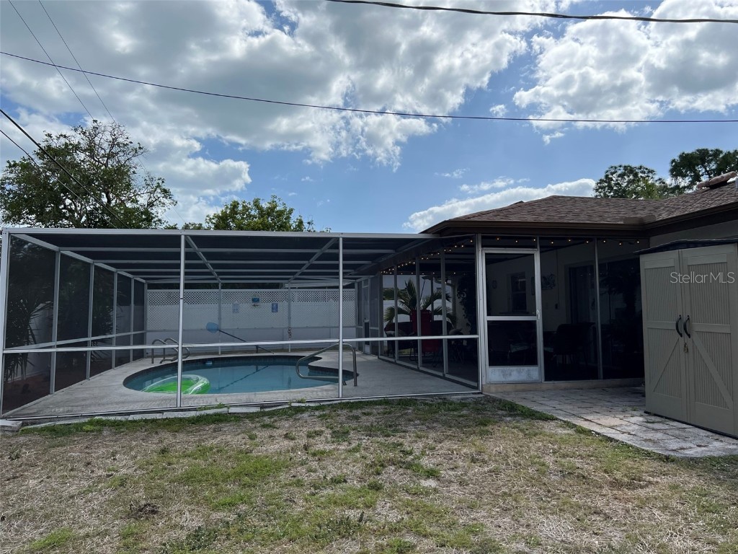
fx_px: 554
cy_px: 277
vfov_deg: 53.1
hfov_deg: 67.3
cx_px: 369
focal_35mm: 26
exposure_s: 1/7463
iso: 50
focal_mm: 5.7
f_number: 1.5
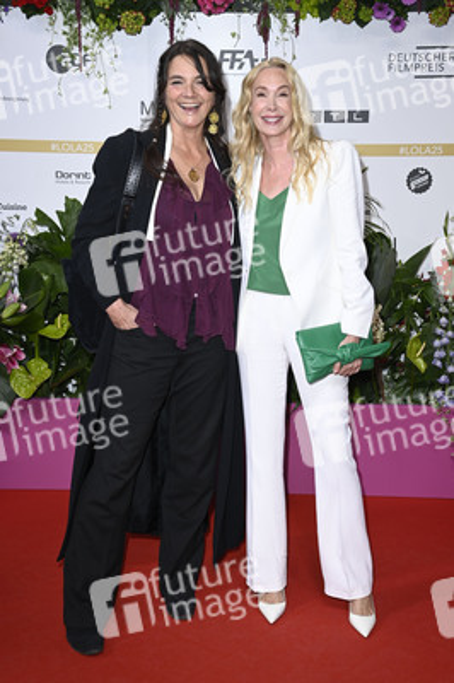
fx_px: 1042
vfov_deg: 36.3
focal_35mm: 55
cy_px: 342
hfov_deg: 24.6
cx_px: 227
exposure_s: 1/250
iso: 640
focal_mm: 55
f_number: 6.3
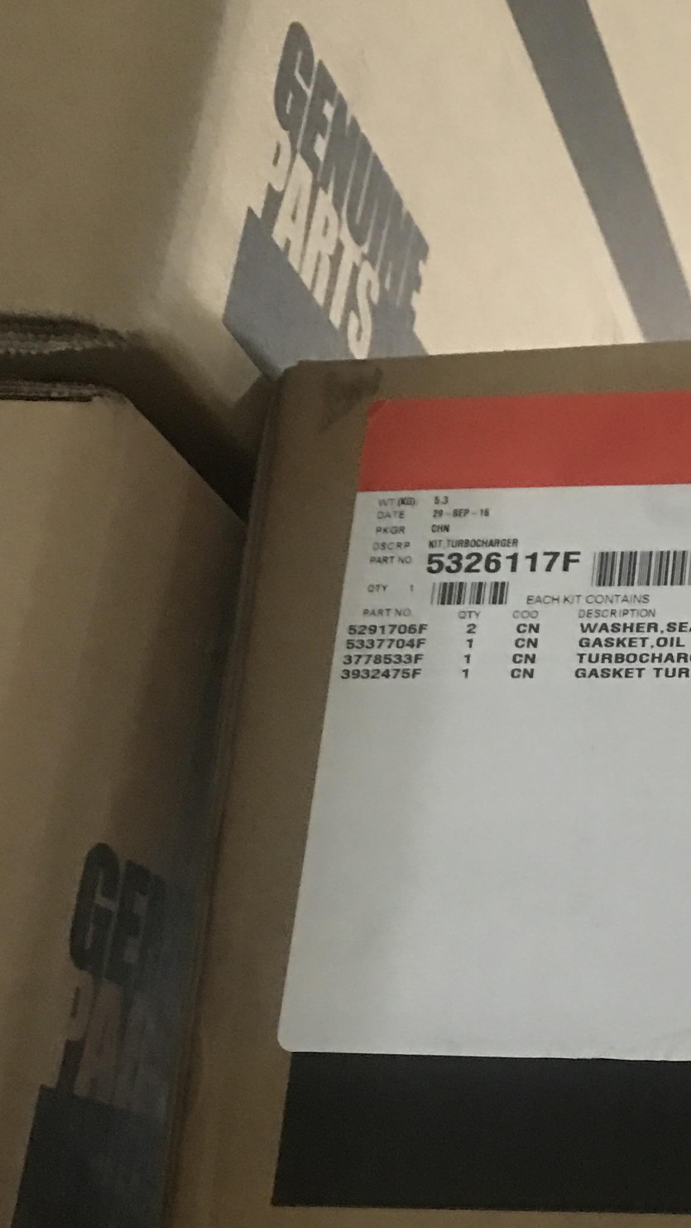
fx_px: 1955
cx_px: 852
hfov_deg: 18.8
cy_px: 882
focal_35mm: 60
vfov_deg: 34.3
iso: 80
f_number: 1.8
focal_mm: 3.99
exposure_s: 1/7
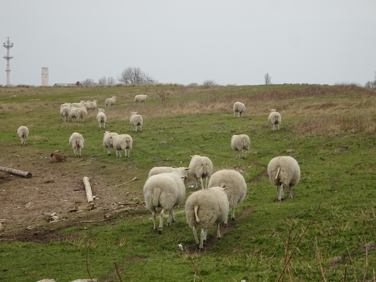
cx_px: 188
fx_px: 1108
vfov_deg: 14.5
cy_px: 141
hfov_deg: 19.3
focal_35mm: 102
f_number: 5
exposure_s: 1/125
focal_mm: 17.49
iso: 200
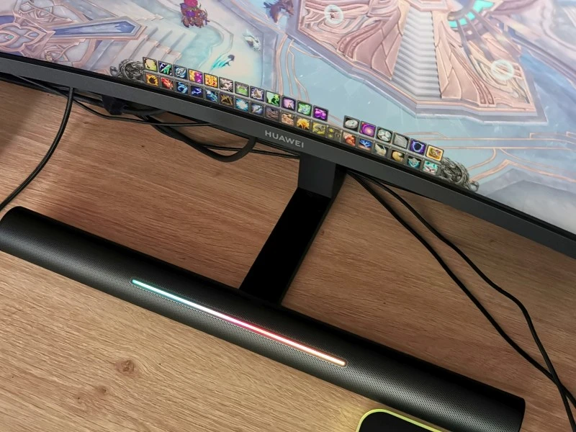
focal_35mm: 42
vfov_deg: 34.3
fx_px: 699
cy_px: 216
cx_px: 288
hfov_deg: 44.8
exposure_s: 1/60
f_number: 1.6
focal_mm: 5.56
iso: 200
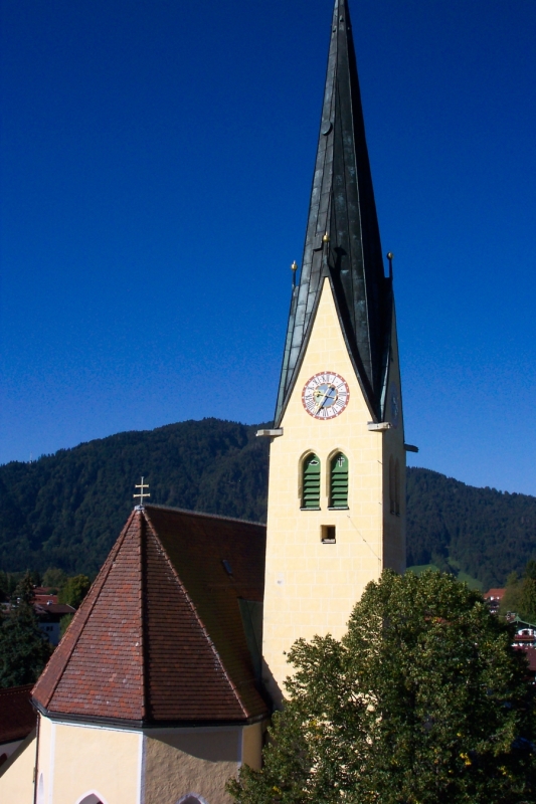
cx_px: 268
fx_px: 782
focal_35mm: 35
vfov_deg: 54.4
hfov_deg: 37.8
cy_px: 402
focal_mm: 7.5
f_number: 9.5
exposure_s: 1/350
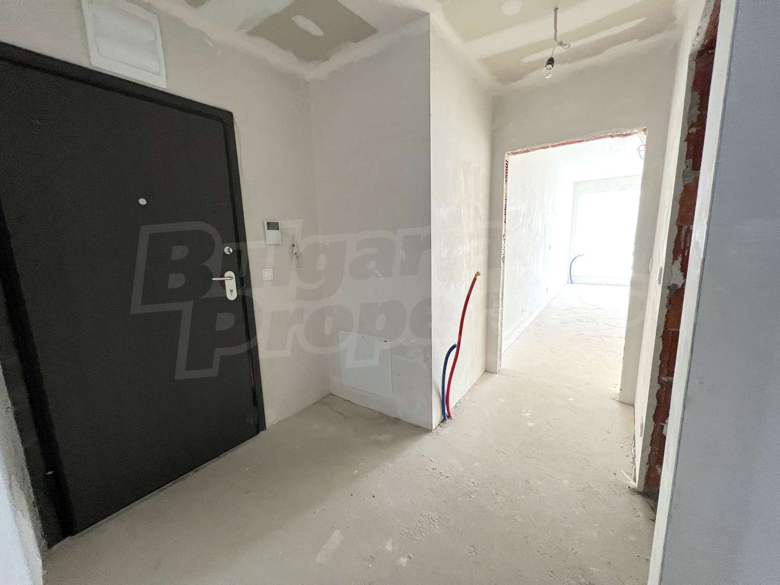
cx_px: 390
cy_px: 292
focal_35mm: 13
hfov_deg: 106.2
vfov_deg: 89.9
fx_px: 293
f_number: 1.8
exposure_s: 1/72
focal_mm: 1.57
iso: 250
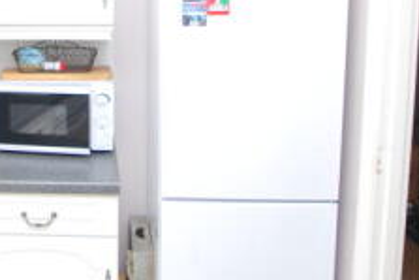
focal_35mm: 44
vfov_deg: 29.6
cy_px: 44
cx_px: 54
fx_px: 512
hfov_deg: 41.5
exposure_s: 1/60
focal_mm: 10
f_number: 4
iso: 100
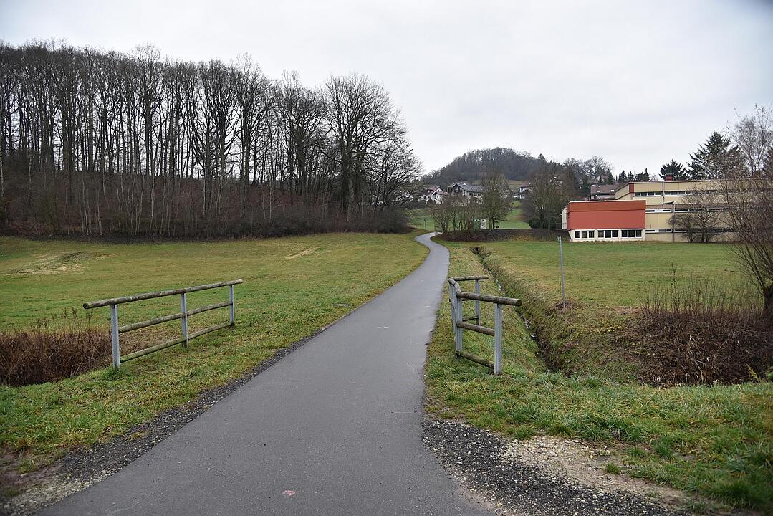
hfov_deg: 73.7
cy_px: 258
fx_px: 515
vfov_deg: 53.2
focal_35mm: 24
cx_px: 386
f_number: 4
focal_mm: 24
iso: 800
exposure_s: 1/800
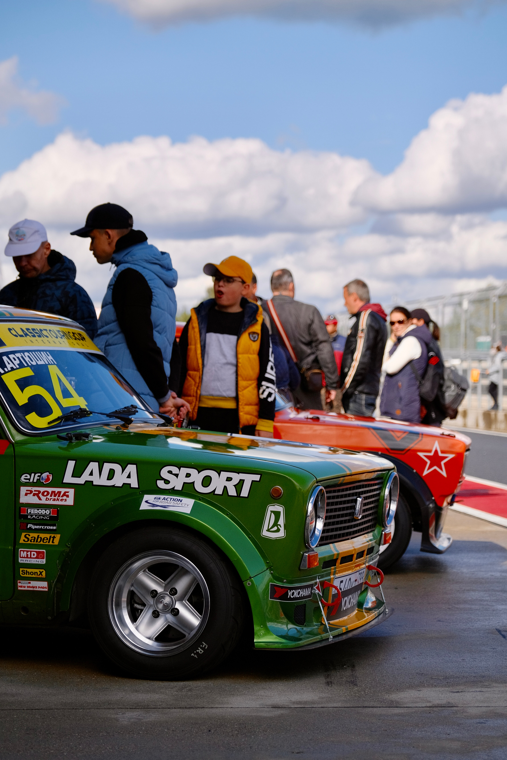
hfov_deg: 16.5
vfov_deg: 24.5
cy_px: 380
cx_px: 254
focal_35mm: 83
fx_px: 1753
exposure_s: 1/4400
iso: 320
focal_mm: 55
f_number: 2.8
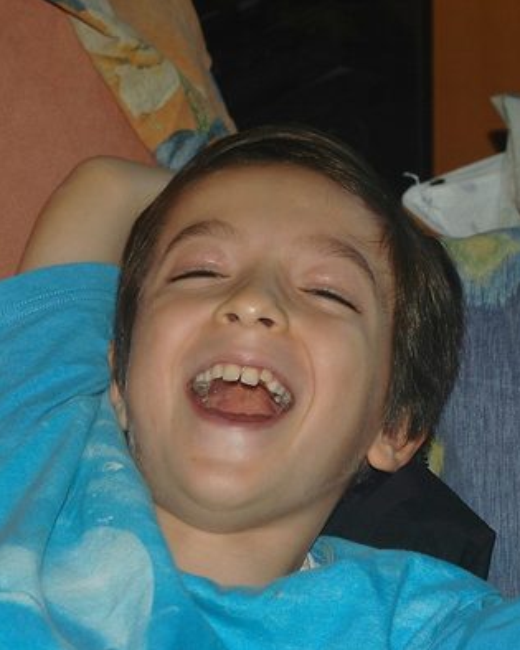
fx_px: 2887
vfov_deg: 12.9
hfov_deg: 10.3
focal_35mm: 150
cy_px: 325
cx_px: 229
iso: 200
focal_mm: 70
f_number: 8
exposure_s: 1/60
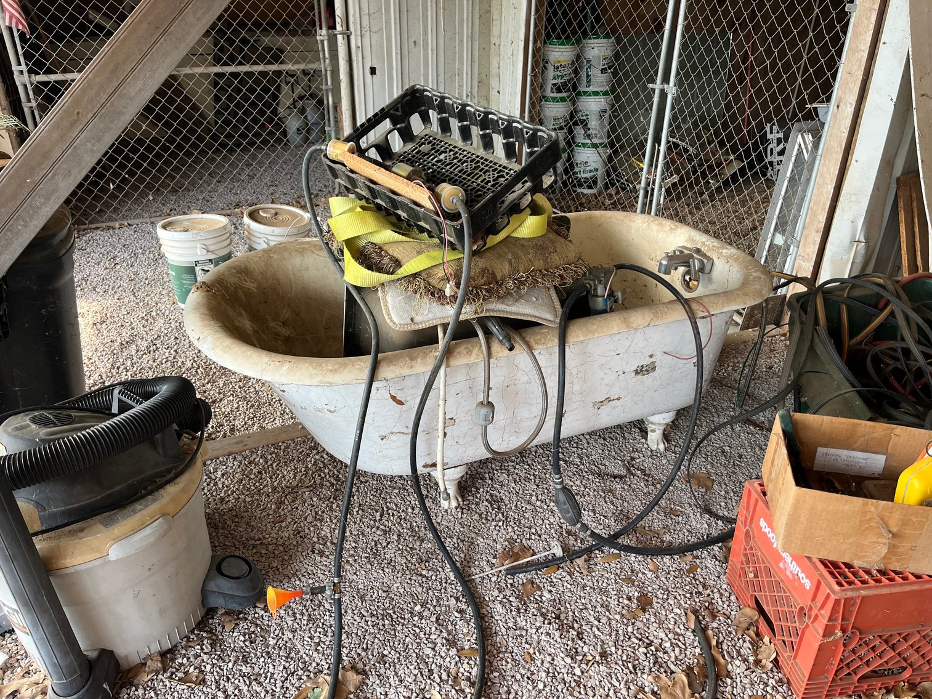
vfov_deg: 53.1
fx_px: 700
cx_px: 466
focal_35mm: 26
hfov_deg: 67.3
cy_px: 350
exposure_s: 1/121
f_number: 1.6
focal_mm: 5.1
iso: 80
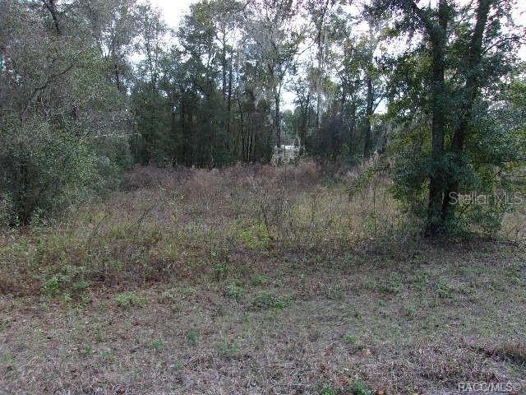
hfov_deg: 65.3
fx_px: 410
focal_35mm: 27
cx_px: 263
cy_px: 198
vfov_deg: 51.4
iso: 80
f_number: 3
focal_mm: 4.9
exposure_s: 1/170
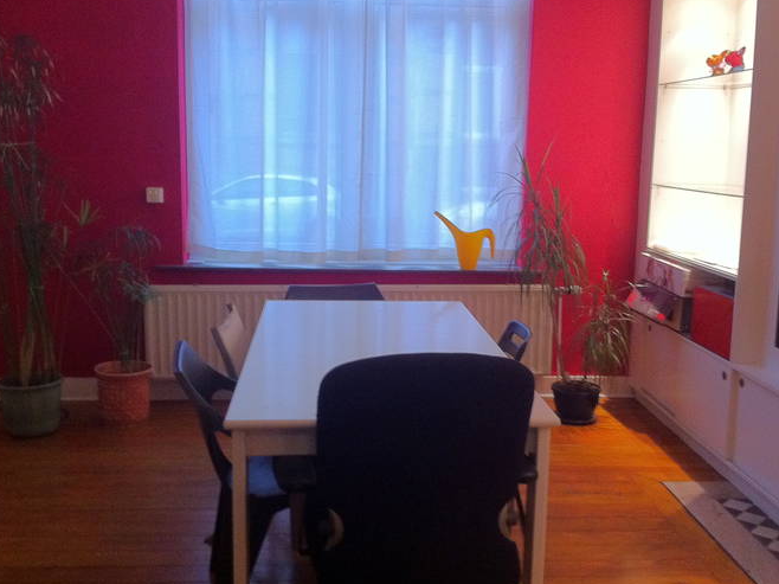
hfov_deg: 44.8
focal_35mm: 42
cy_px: 285
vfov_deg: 34.3
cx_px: 395
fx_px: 945
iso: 500
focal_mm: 3.85
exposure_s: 1/15
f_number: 2.8
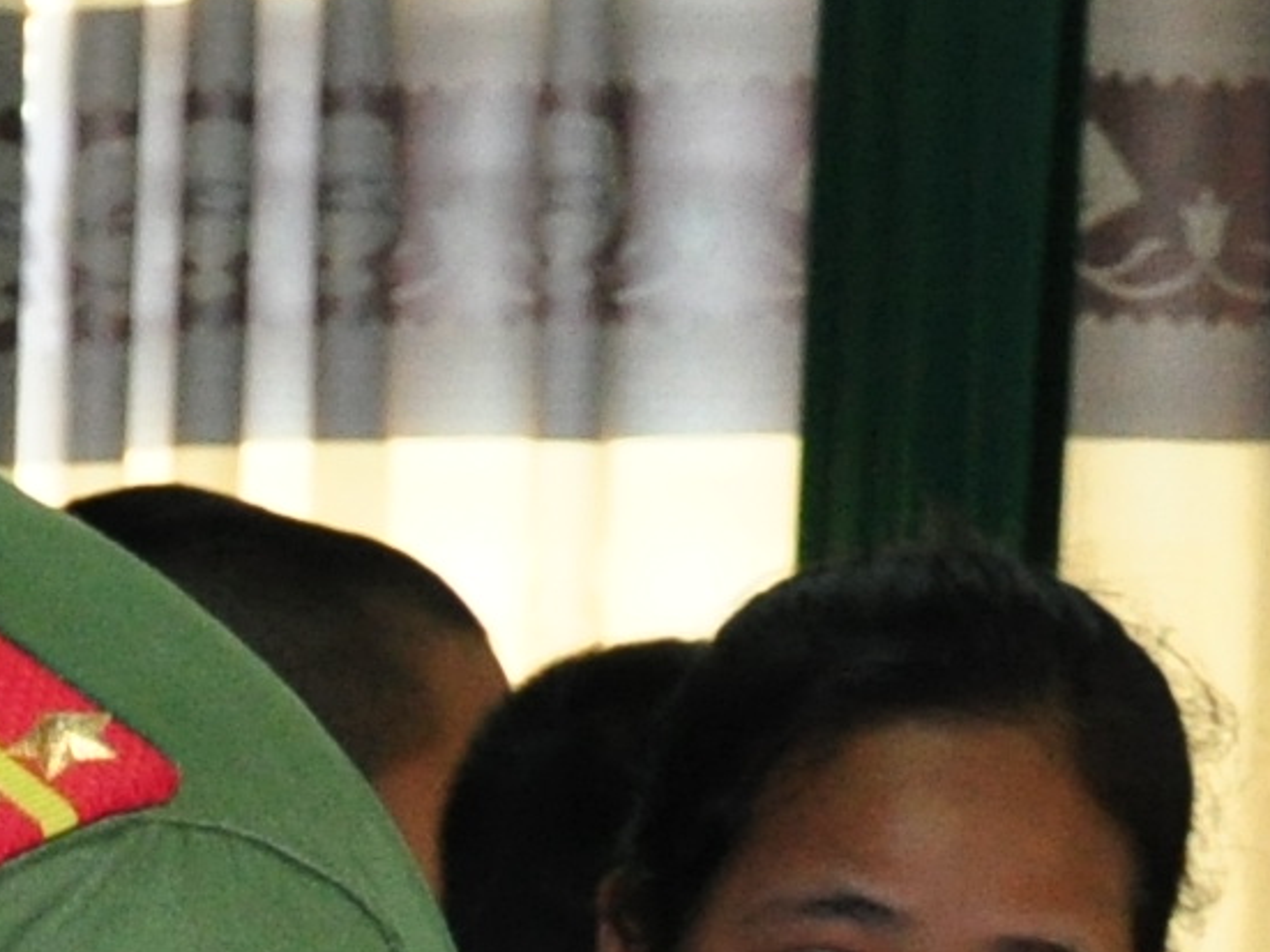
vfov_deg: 5.5
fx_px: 9867
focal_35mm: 269
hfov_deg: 6.8
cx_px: -2319
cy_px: 1461
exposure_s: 1/60
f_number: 3.8
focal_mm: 24
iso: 800
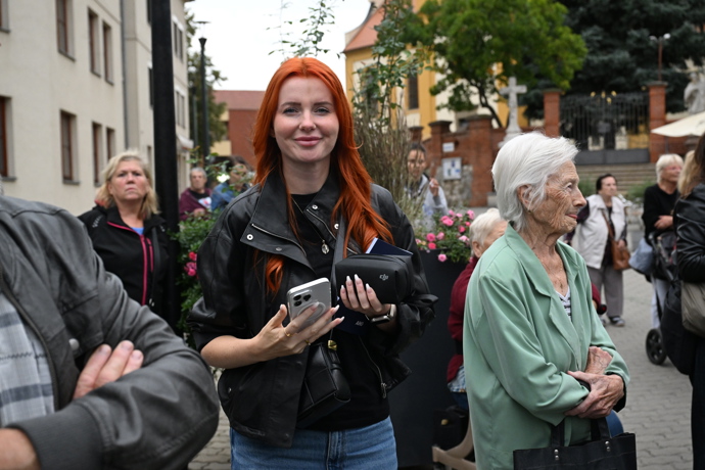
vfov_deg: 31.2
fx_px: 842
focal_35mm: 43
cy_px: 235
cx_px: 352
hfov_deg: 45.4
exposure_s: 1/4000
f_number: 5
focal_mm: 43
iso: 4000
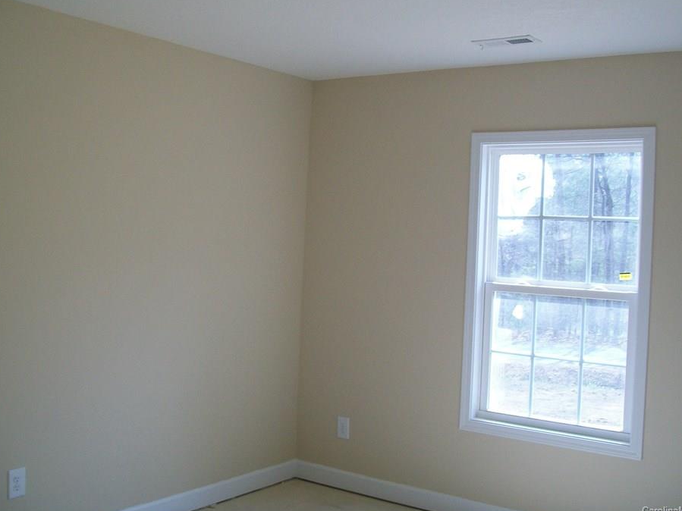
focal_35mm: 41
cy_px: 227
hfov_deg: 45.8
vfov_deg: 35.1
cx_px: 341
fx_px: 808
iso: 64
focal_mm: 6
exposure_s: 1/100
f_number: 2.7
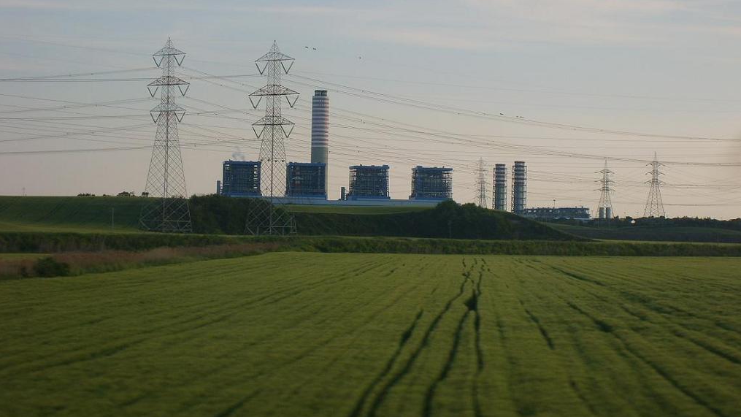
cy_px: 209
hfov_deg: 21.2
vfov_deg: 12.0
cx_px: 371
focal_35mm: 101
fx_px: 1985
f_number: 4.6
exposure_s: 1/180
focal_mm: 15.5
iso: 50
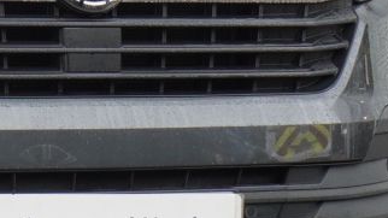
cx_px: -395
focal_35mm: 343
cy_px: -43
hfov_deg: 6.1
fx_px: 3528
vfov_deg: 3.5
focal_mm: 44
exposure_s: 1/200
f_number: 5.6
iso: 640
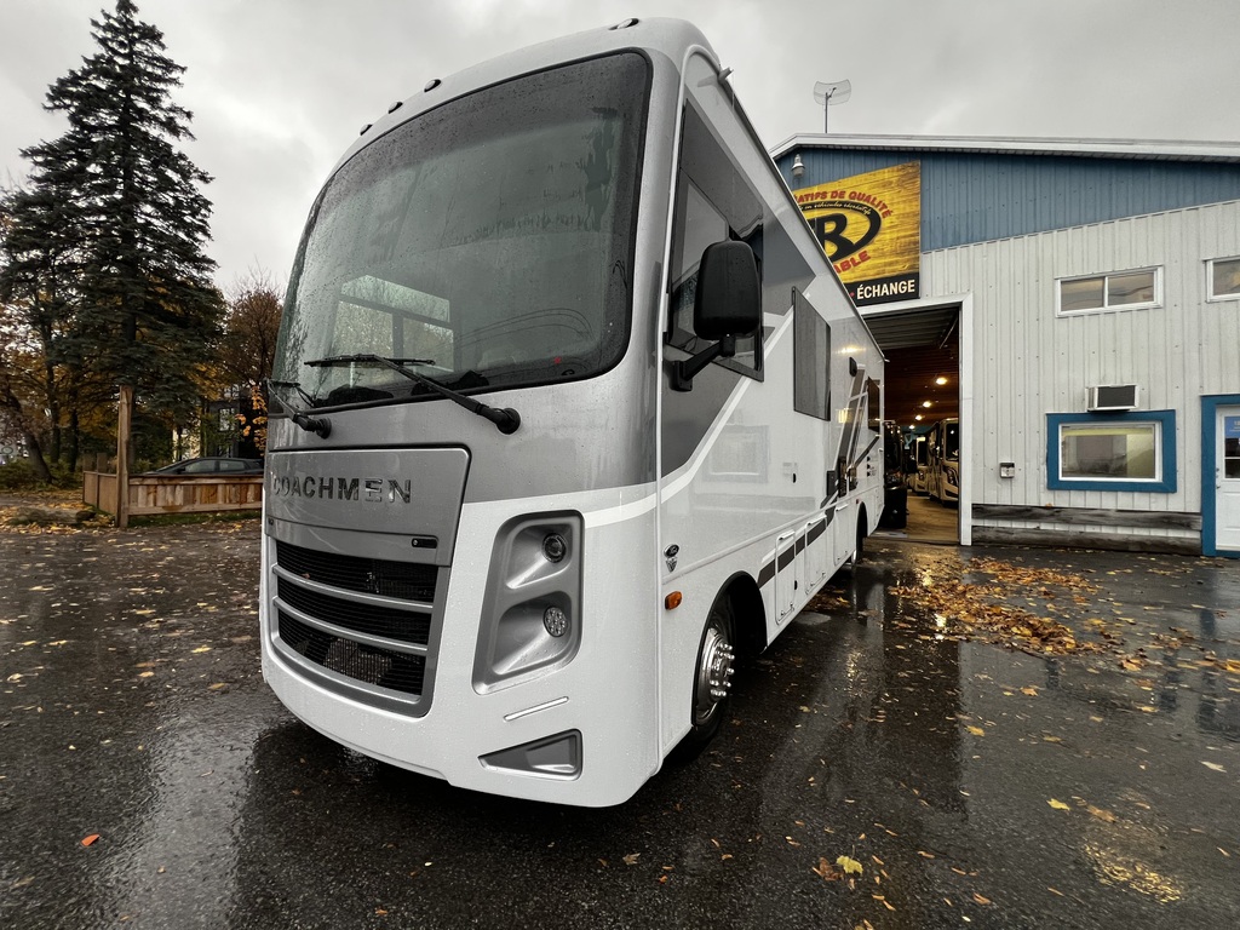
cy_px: 465
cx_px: 620
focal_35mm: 13
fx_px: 466
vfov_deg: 89.9
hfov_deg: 106.2
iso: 125
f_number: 1.8
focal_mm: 1.57
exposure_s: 1/99
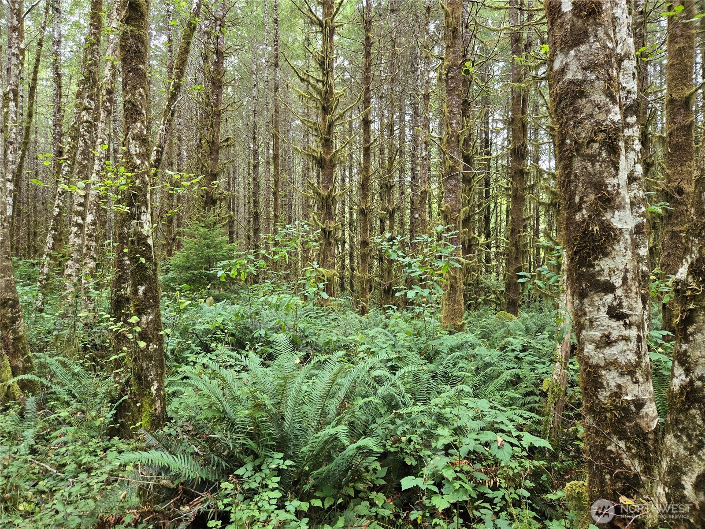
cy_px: 264
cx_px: 352
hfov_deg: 73.9
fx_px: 468
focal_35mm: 23
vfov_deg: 58.9
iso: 400
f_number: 1.8
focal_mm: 5.4
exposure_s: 1/120
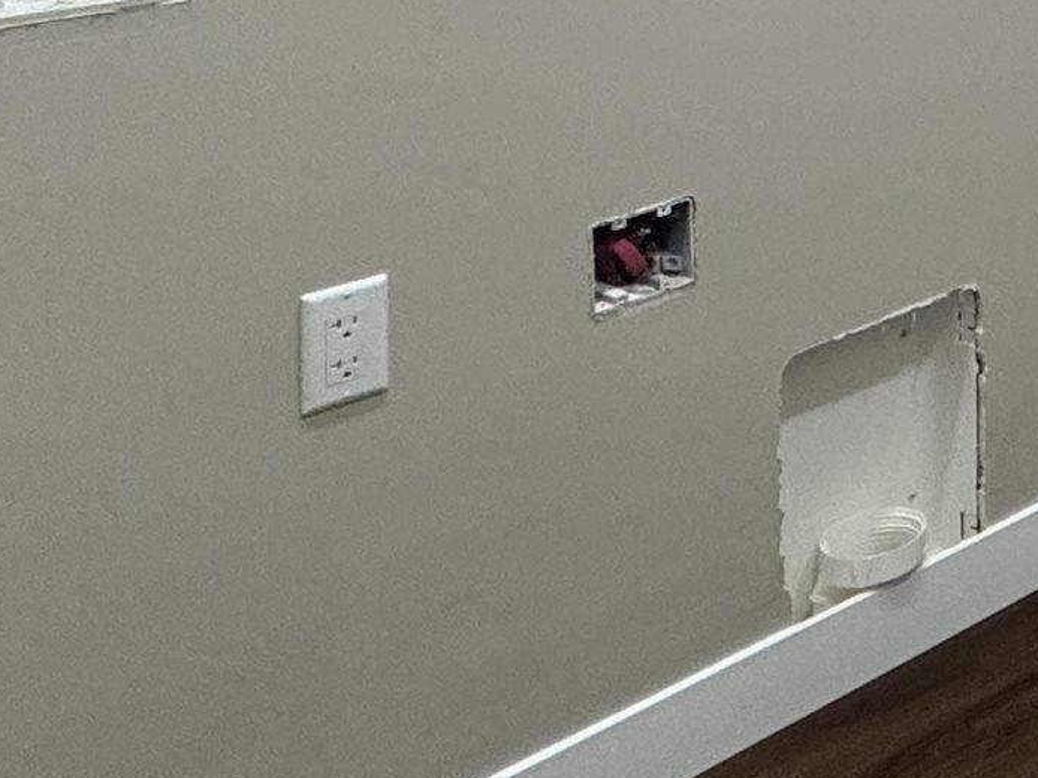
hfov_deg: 22.1
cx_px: 1774
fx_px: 1858
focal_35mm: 62
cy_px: -364
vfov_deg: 20.5
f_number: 2.2
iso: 200
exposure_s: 1/120
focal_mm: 2.22
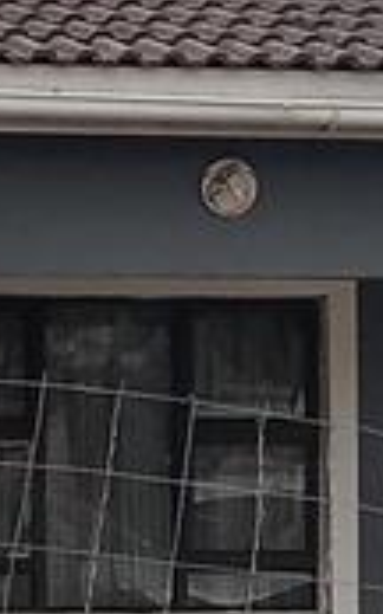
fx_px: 3761
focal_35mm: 225
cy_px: 506
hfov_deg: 5.7
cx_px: -454
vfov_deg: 9.3
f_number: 1.8
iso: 102
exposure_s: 1/187
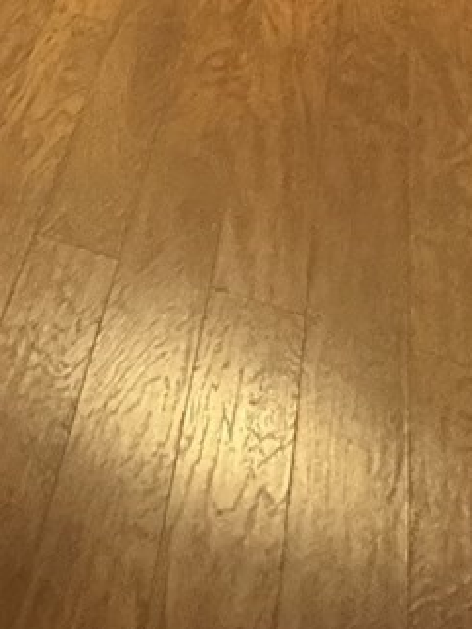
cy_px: -282
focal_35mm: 67
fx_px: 1217
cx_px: -286
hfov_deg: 18.7
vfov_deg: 23.8
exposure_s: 1/40
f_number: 2.2
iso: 1000
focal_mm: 2.22
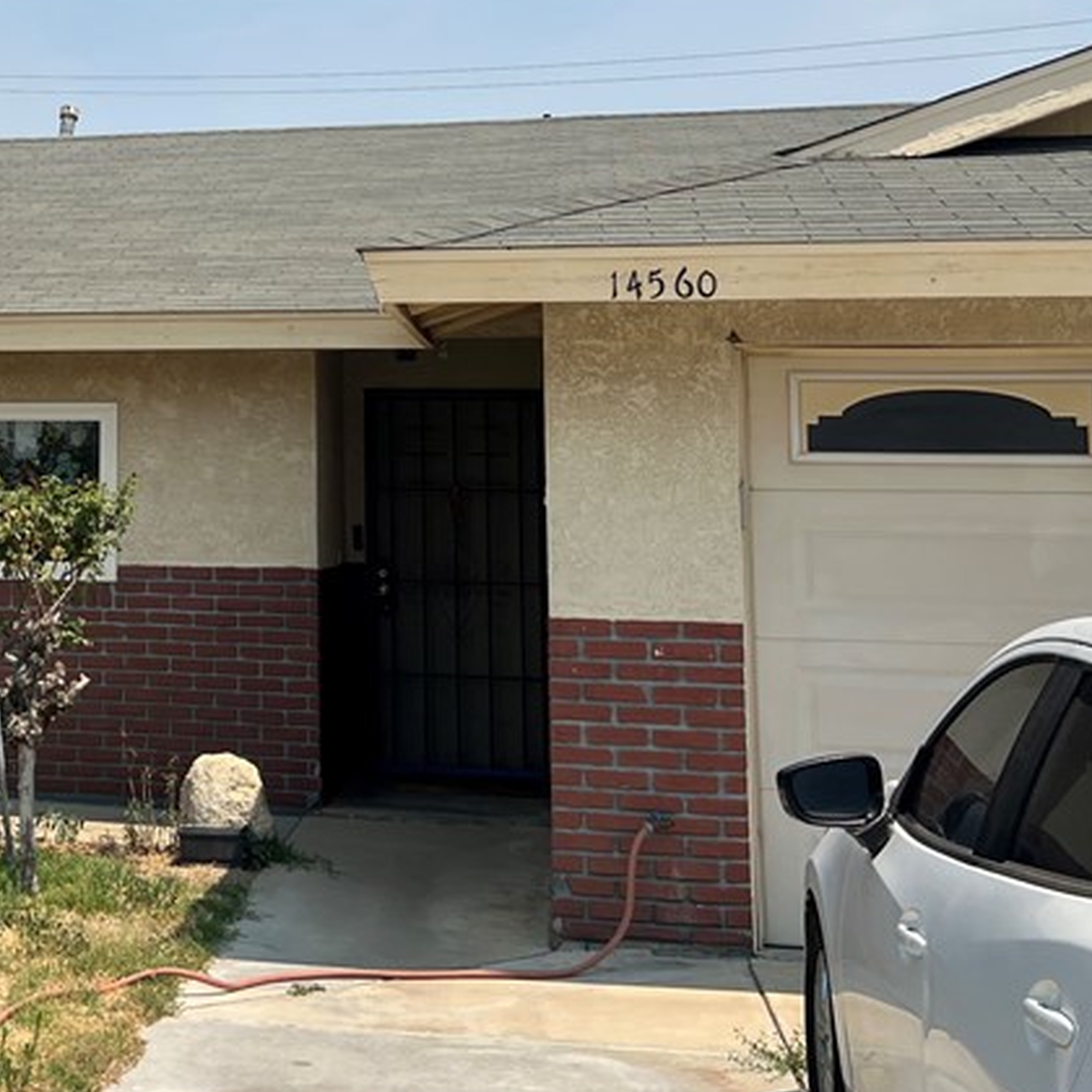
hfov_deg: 28.9
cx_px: 31
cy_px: 294
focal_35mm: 56
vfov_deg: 30.1
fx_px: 1999
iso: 50
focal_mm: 5.7
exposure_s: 1/5587
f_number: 1.5
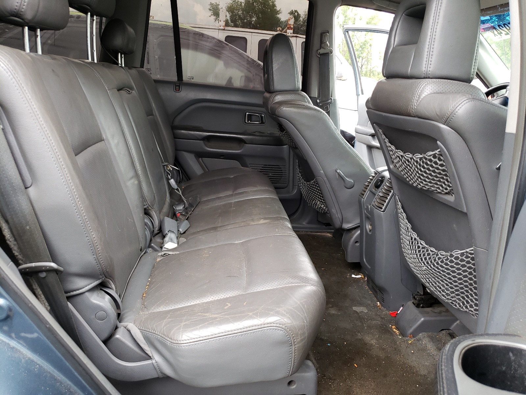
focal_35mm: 26
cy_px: 198
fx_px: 395
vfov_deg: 53.1
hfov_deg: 67.3
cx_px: 263
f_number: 1.5
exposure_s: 1/120
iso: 72
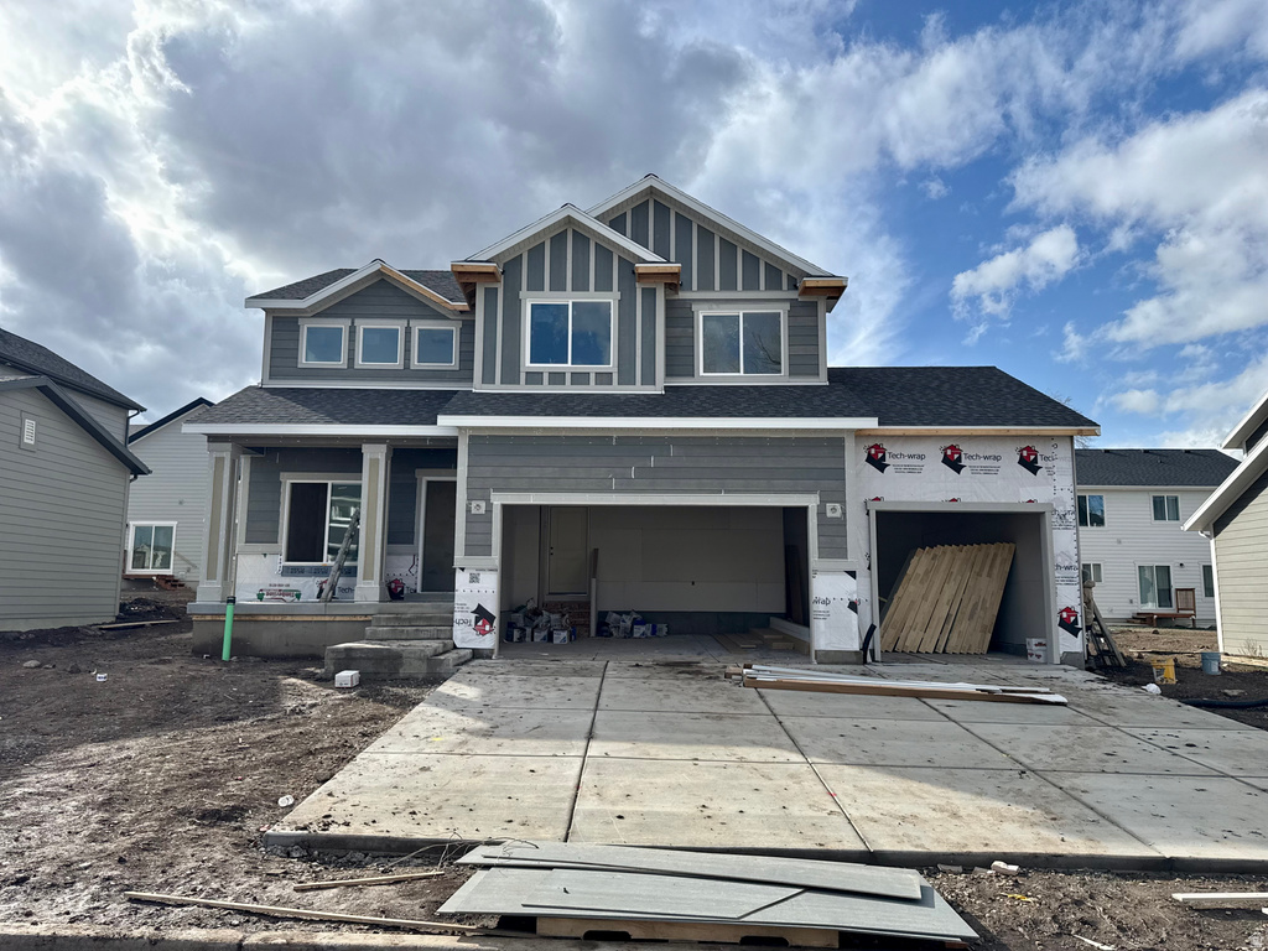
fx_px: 879
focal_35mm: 24
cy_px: 476
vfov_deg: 56.8
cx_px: 634
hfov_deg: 71.6
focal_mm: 6.76
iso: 100
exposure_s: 1/4405
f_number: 1.78
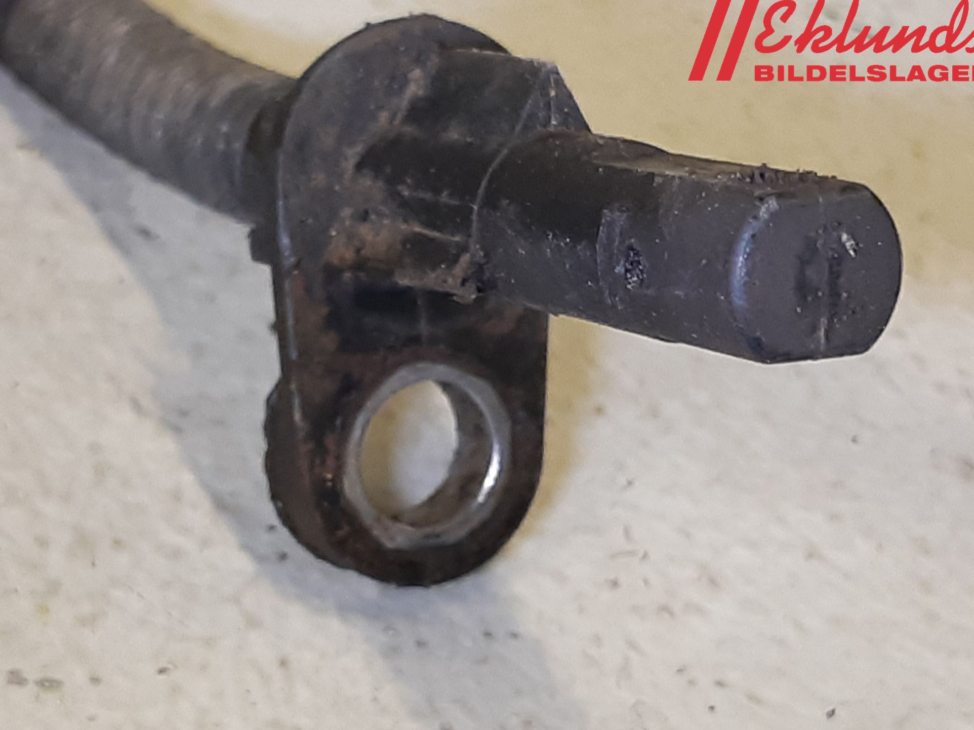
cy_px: 377
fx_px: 760
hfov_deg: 65.3
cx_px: 486
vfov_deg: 51.3
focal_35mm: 27
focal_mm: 3.93
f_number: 1.7
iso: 125
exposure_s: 1/50
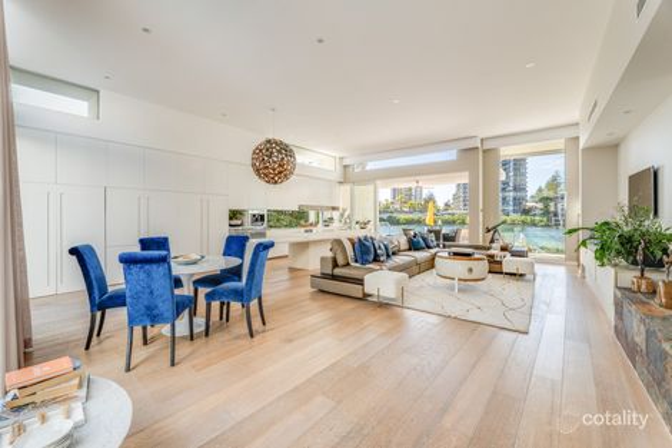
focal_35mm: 14
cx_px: 336
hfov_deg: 104.3
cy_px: 224
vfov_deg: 81.2
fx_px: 261
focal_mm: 14
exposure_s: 1/80
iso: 200
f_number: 13
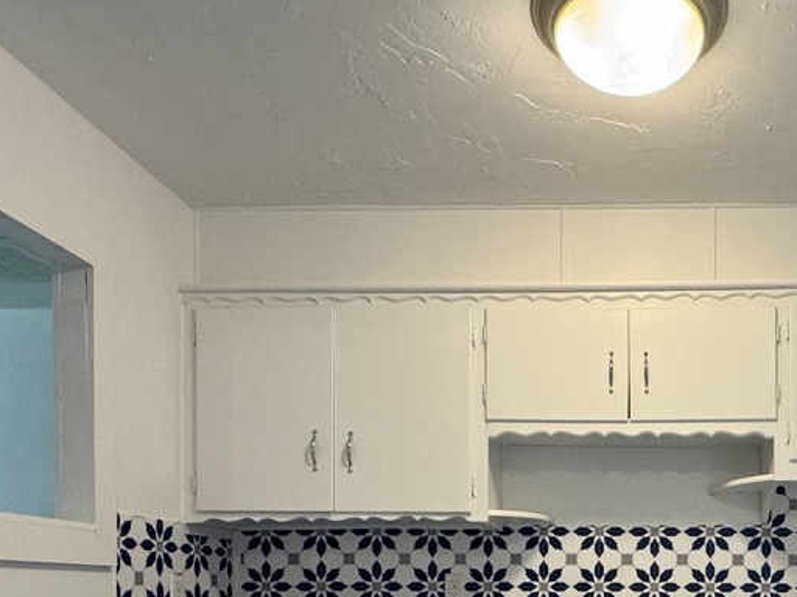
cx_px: 640
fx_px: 806
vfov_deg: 36.3
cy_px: 608
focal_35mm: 35
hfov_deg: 49.5
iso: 250
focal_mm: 2.22
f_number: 2.2
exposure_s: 1/120
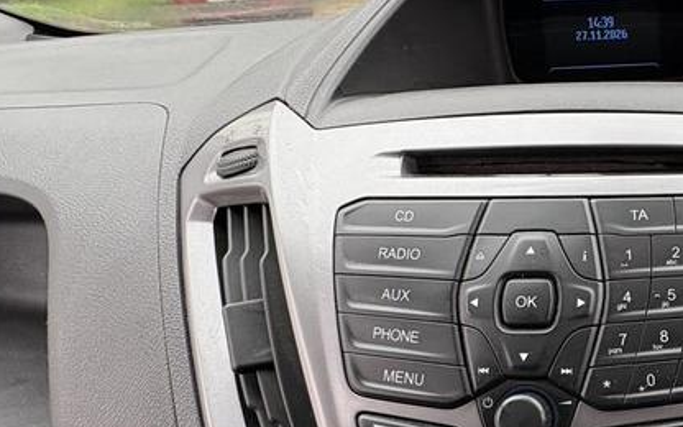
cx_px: 663
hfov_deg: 50.0
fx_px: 596
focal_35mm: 32
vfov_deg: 39.0
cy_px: 286
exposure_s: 1/99
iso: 100
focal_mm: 2.22
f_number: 2.2
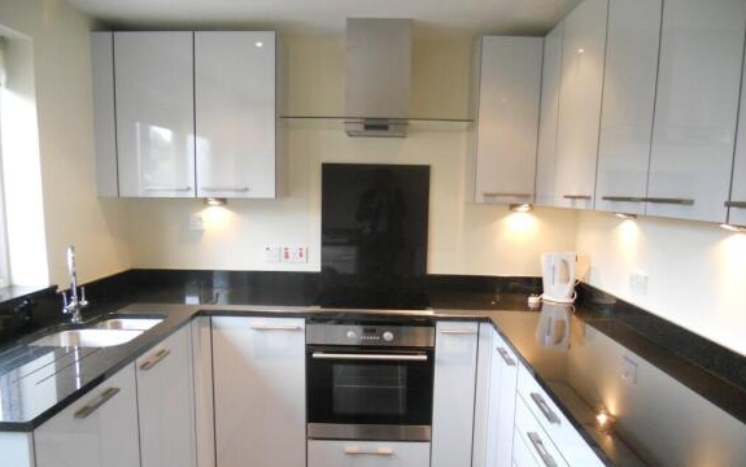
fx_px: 590
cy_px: 267
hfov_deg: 64.6
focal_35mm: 29
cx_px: 372
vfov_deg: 43.1
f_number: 3.2
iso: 320
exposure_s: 1/30
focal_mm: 4.9
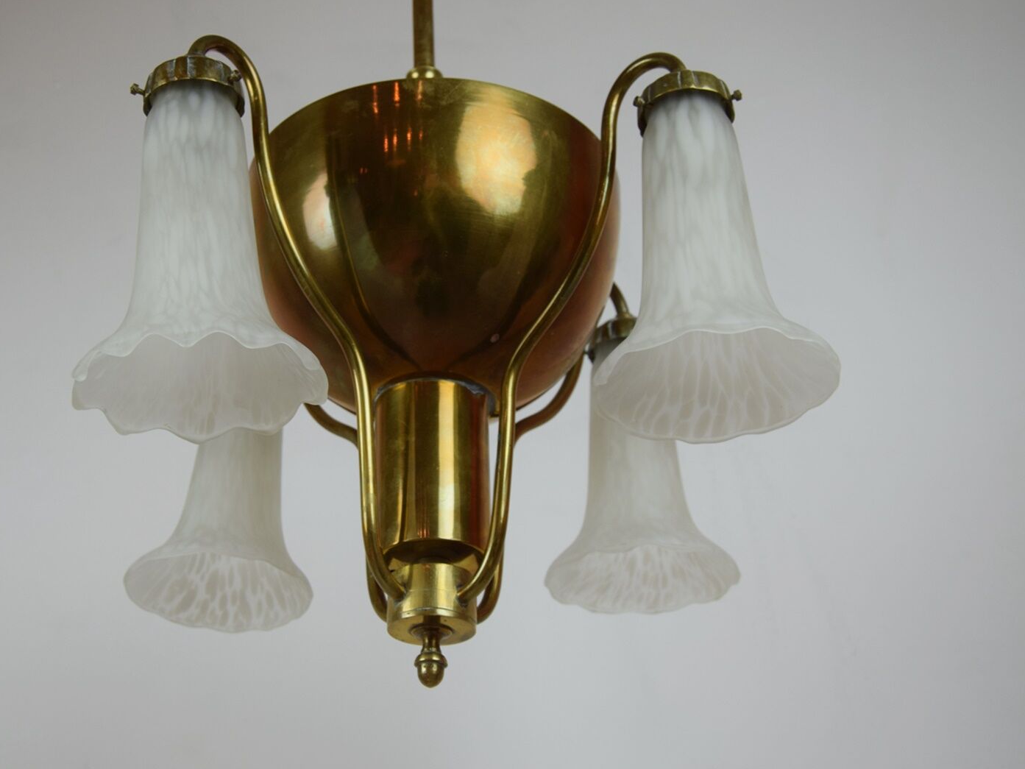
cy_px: 379
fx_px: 1569
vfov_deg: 27.5
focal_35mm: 53
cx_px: 465
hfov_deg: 36.1
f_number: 6.3
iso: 400
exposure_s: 1/160
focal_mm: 32
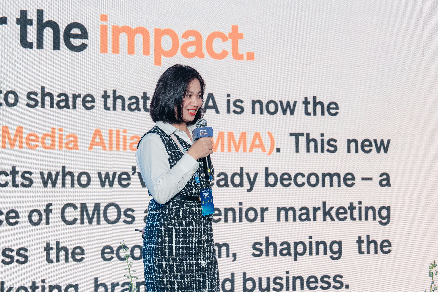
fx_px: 1277
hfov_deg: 19.5
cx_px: 219
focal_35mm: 105
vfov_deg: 13.0
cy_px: 146
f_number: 5.6
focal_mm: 70
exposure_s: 1/250
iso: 800
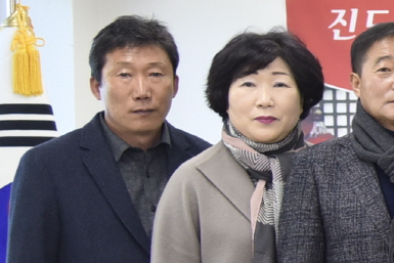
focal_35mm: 183
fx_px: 2003
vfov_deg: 7.5
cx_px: 1036
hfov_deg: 9.6
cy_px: 171
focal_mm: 32
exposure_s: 1/125
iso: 800
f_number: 4.5
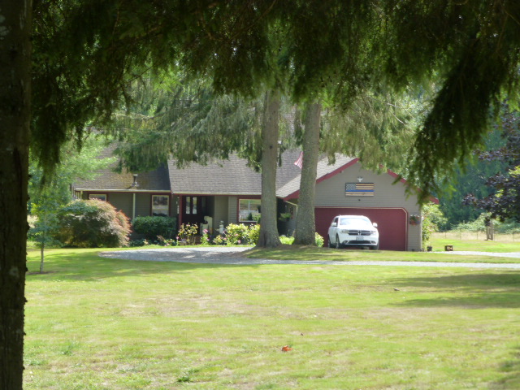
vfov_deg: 10.2
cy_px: 195
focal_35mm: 145
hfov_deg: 13.6
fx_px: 2178
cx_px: 260
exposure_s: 1/125
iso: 160
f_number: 5.4
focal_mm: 25.9
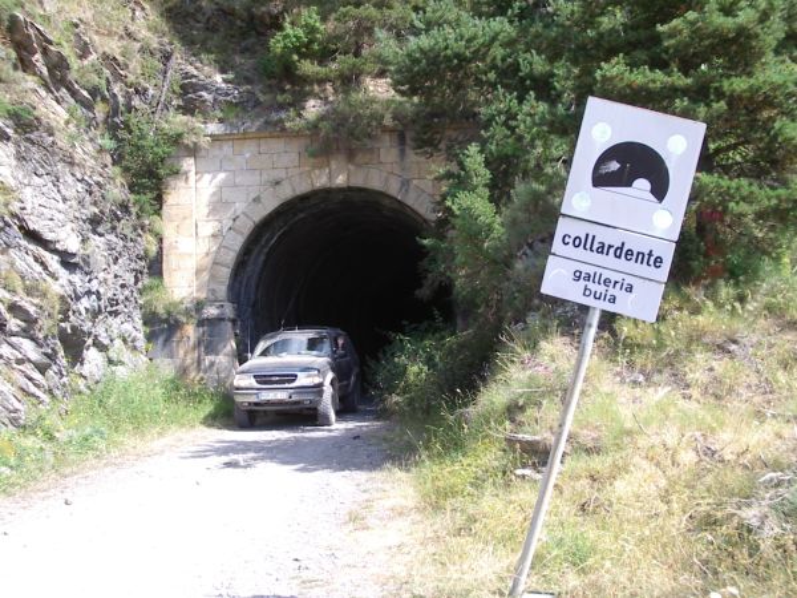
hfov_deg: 49.0
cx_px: 398
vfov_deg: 37.7
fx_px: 875
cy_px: 299
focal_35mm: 38
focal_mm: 5.8
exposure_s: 1/125
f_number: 4.8
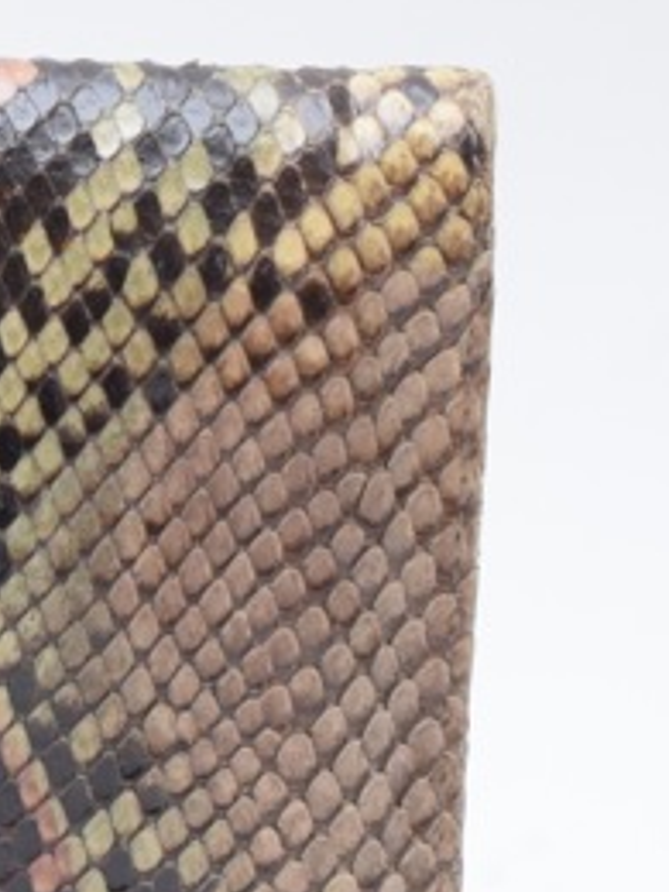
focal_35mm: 266
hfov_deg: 5.4
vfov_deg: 7.4
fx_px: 6854
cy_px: 736
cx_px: -923
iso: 1000
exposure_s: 1/60
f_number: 5.3
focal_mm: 48
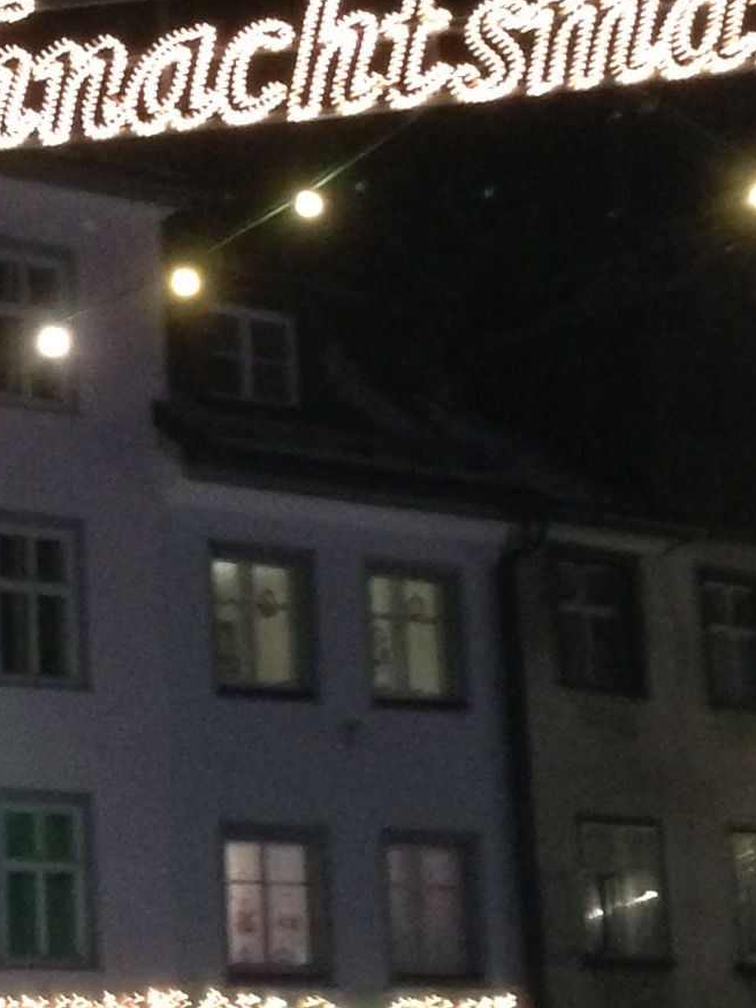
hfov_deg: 11.9
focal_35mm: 123
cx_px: -3
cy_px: 457
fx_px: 3582
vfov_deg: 16.0
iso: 400
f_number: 2.4
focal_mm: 4.12
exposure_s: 1/17
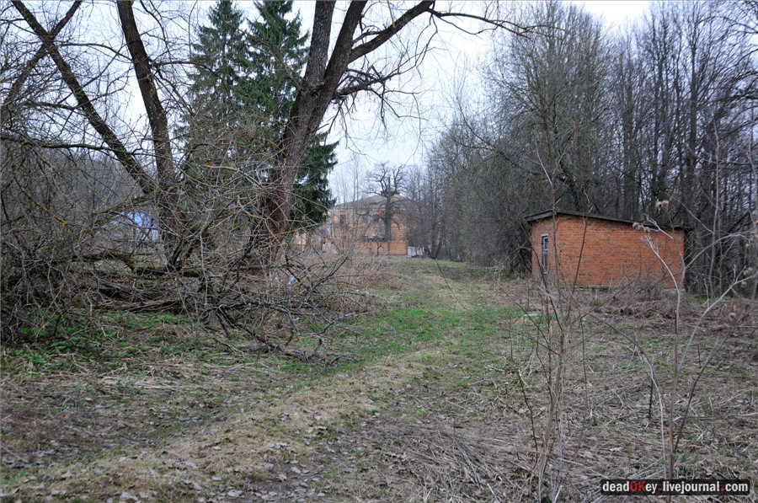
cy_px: 252
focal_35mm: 36
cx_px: 379
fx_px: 757
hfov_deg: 53.2
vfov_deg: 36.8
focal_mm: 24
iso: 200
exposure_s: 1/200
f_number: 5.6
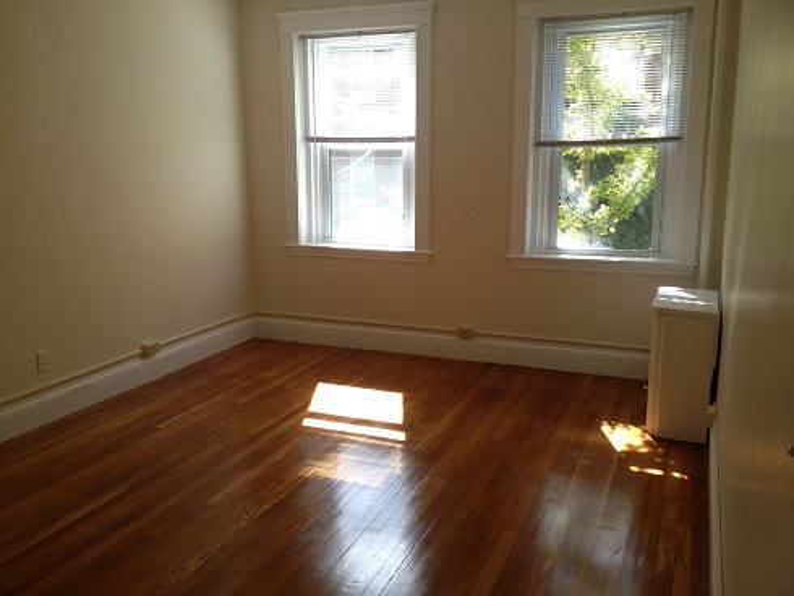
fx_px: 803
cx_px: 397
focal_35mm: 35
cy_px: 298
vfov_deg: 40.7
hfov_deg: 52.6
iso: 64
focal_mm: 4.28
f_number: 2.4
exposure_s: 1/133
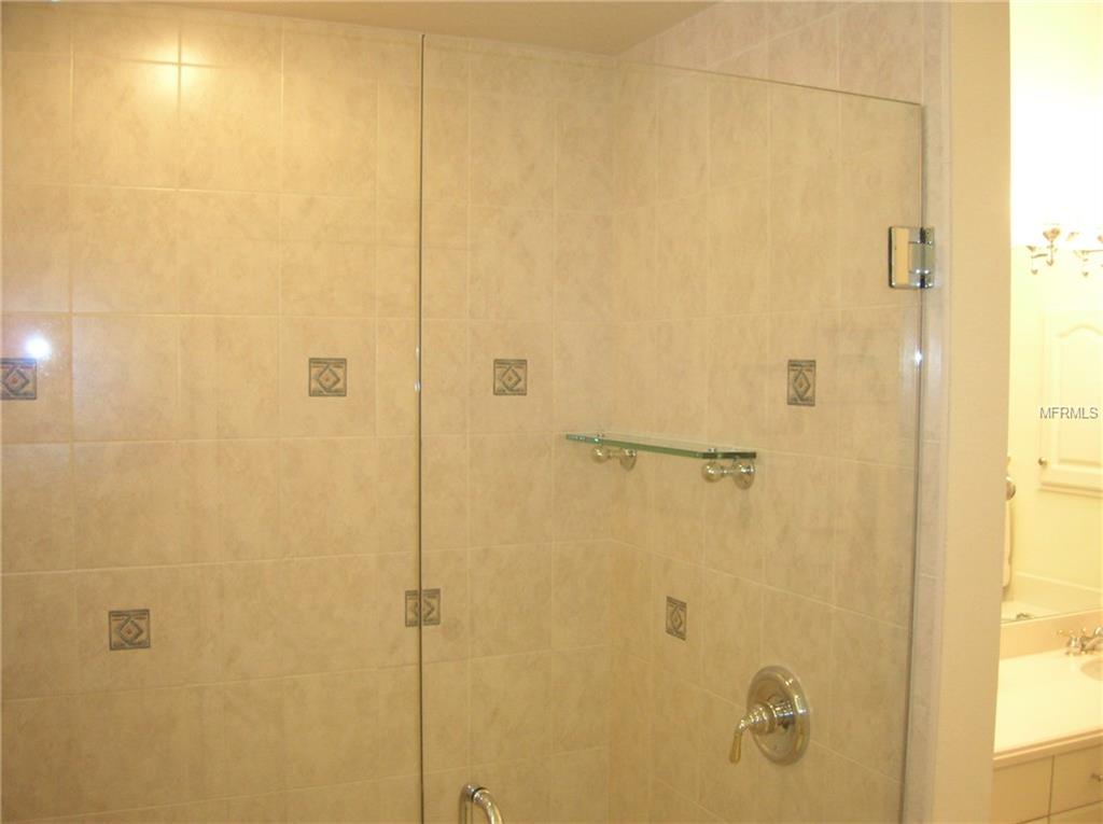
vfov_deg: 41.7
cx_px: 552
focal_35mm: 34
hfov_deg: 54.0
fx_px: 1082
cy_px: 412
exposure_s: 1/16.4
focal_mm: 5.7
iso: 200
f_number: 2.9
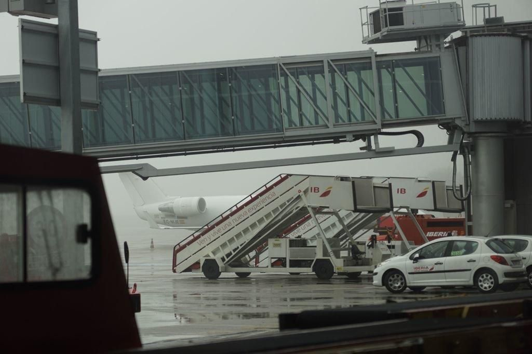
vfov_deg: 11.4
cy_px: 177
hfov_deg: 17.1
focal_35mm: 120
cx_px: 266
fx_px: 1773
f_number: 4.5
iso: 100
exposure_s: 1/125
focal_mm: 80
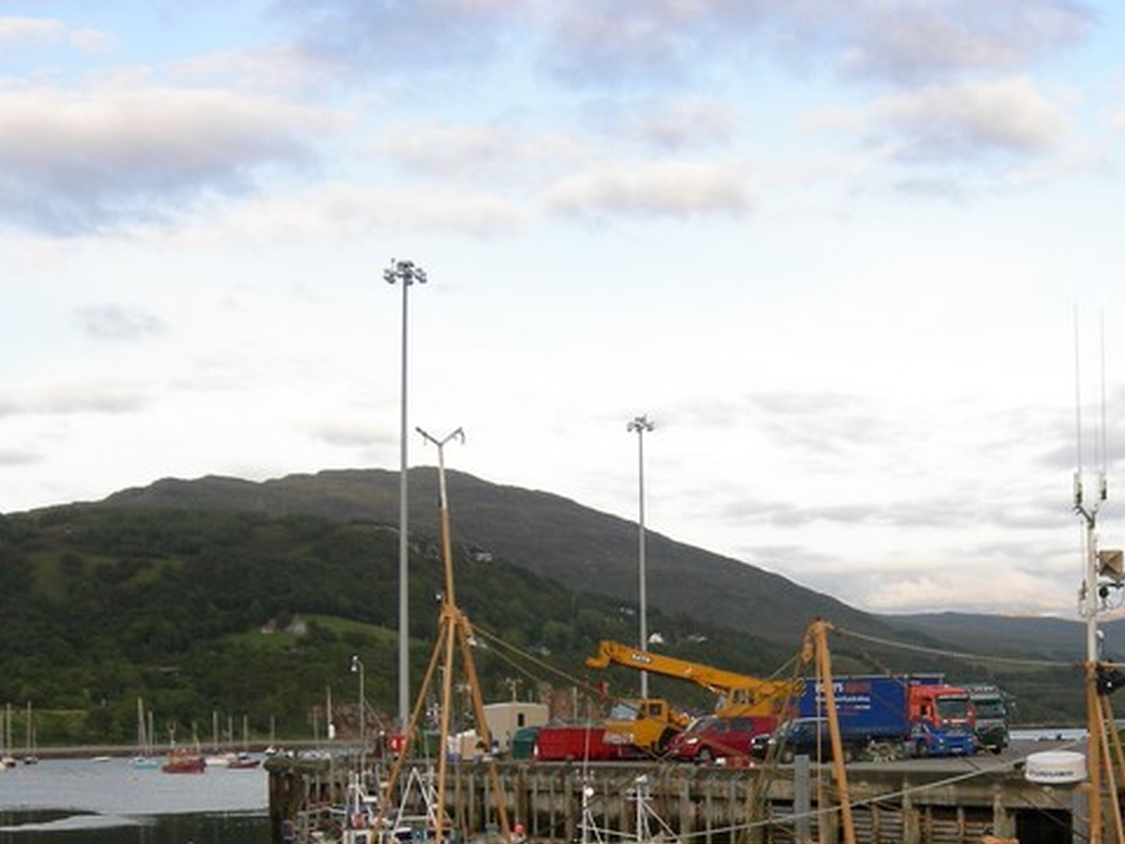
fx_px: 1950
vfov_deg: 24.0
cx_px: 776
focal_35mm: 60
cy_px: 699
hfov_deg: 31.8
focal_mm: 7.5
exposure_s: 1/114
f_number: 4.3
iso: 64
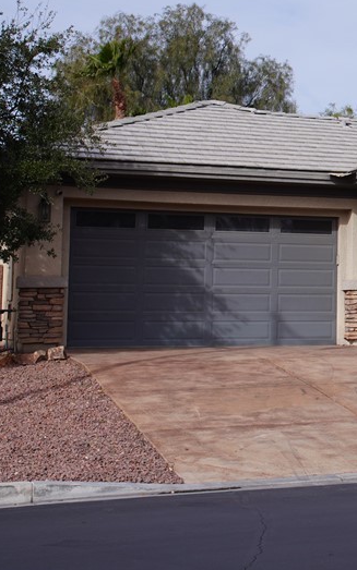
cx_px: 535
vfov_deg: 28.1
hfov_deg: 16.3
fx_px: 1137
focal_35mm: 73
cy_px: 207
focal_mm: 23
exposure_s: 1/800
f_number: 5
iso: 100
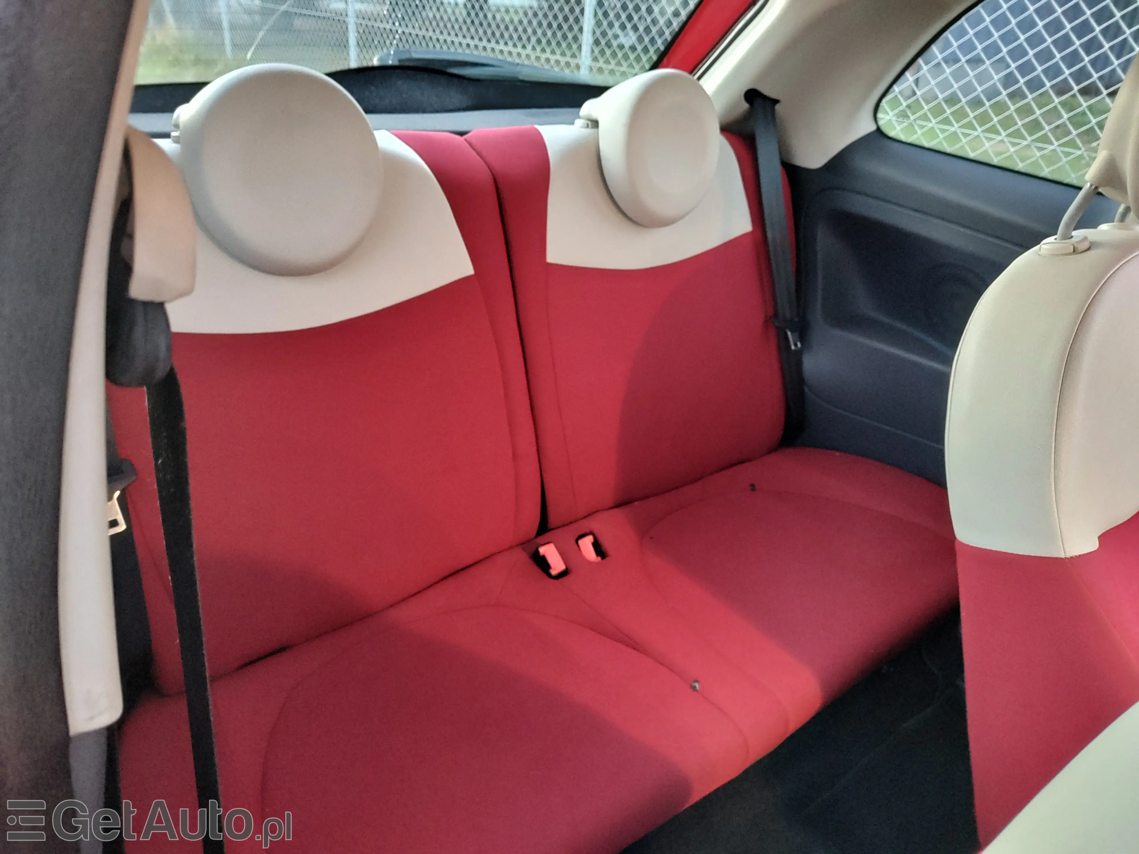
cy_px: 427
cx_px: 570
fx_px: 757
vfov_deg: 58.9
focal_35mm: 23
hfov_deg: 73.9
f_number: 1.8
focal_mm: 5.56
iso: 1694
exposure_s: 1/25
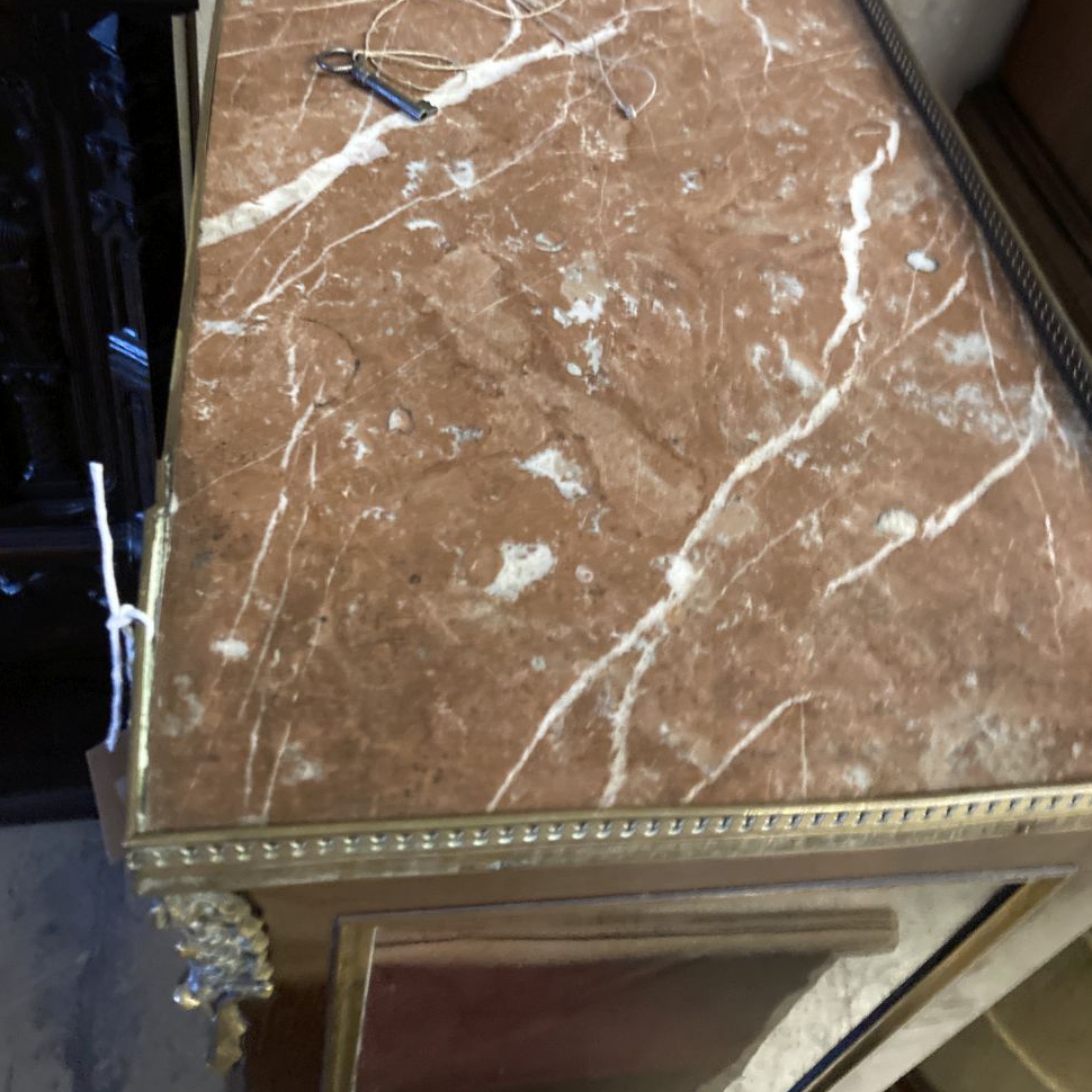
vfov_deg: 47.7
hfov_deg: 48.4
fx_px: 1213
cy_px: 368
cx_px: 552
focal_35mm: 34
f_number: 1.8
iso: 500
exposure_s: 1/25
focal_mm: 3.99
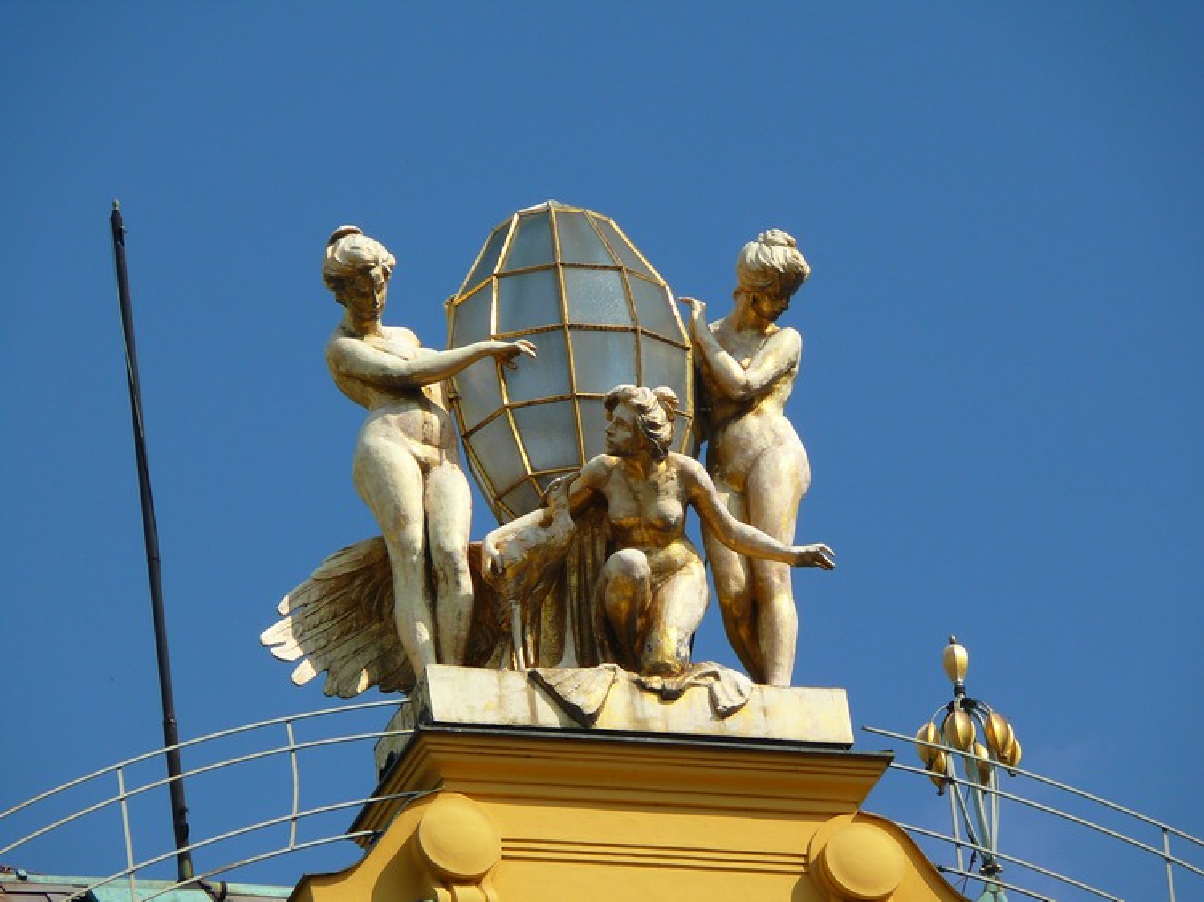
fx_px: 13456
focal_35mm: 387
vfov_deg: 3.8
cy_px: 451
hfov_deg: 5.1
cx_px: 602
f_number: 5.6
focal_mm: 81.8
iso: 100
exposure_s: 1/200
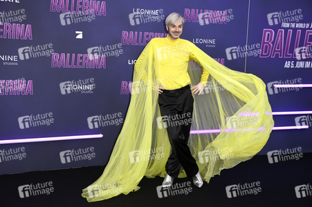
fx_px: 450
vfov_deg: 26.0
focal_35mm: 52
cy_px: 104
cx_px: 156
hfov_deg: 38.2
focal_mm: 52
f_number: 5.6
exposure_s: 1/250
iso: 400
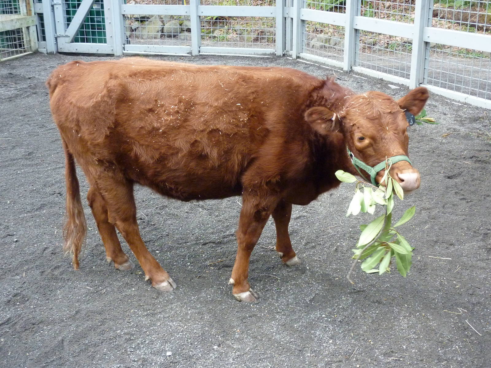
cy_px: 184
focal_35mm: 45
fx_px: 638
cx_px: 246
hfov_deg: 42.1
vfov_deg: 32.2
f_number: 3.7
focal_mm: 7.3
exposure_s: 1/100
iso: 400
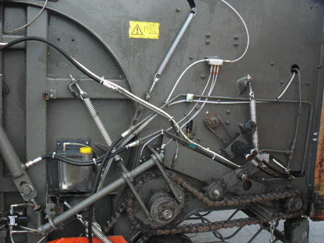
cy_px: 125
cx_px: 154
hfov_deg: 47.9
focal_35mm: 39
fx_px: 365
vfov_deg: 36.8
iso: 100
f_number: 2.8
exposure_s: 1/80
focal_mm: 6
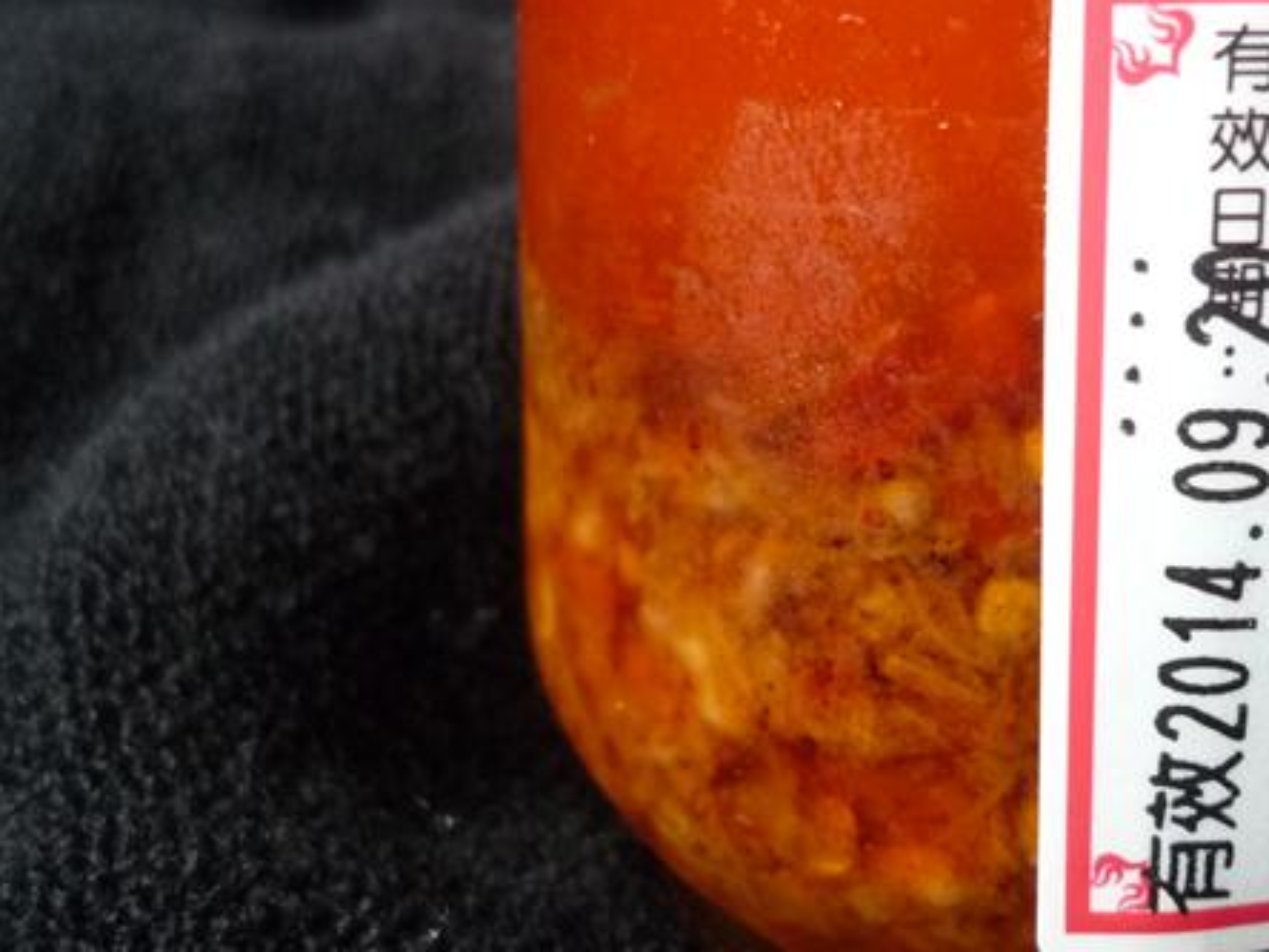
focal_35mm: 36
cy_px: 449
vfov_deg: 39.6
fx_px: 1320
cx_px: 906
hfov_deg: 49.8
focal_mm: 4.4
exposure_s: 1/20
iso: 400
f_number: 2.8
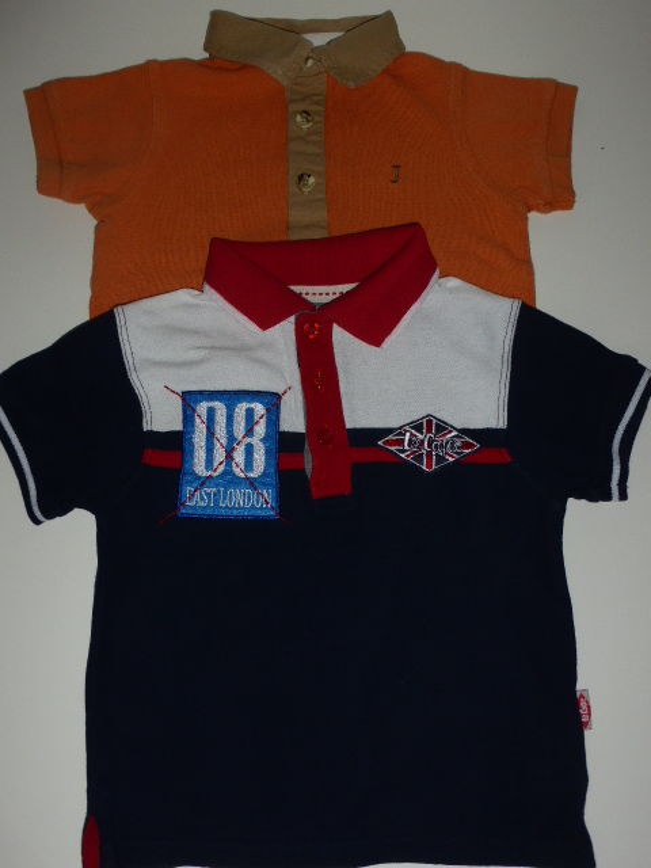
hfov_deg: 40.7
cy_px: 434
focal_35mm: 35
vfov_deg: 52.6
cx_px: 326
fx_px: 878
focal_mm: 6.1
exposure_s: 1/60
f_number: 3.7
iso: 100
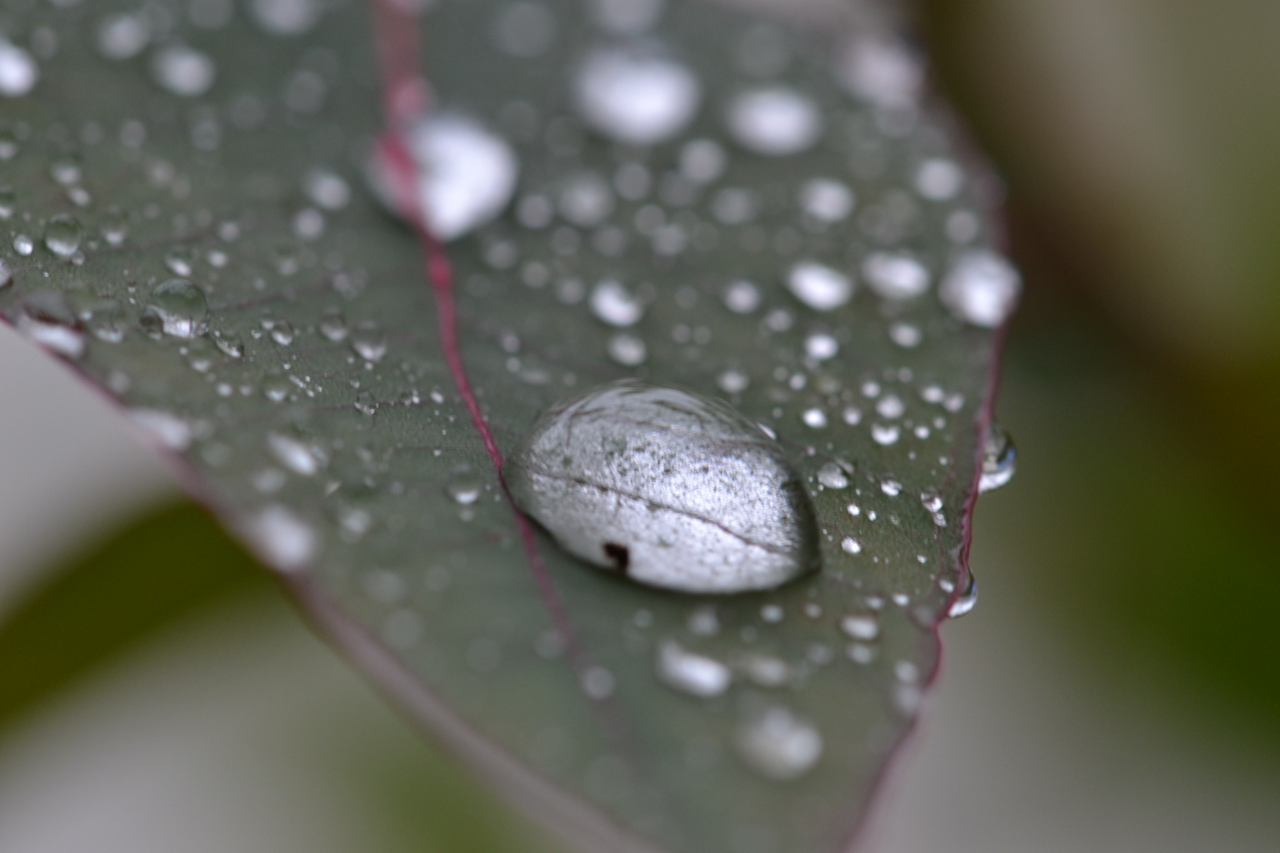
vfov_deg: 10.8
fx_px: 4533
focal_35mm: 128
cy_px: 426
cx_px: 640
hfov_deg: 16.1
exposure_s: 1/60
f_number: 8
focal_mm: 85
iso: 400
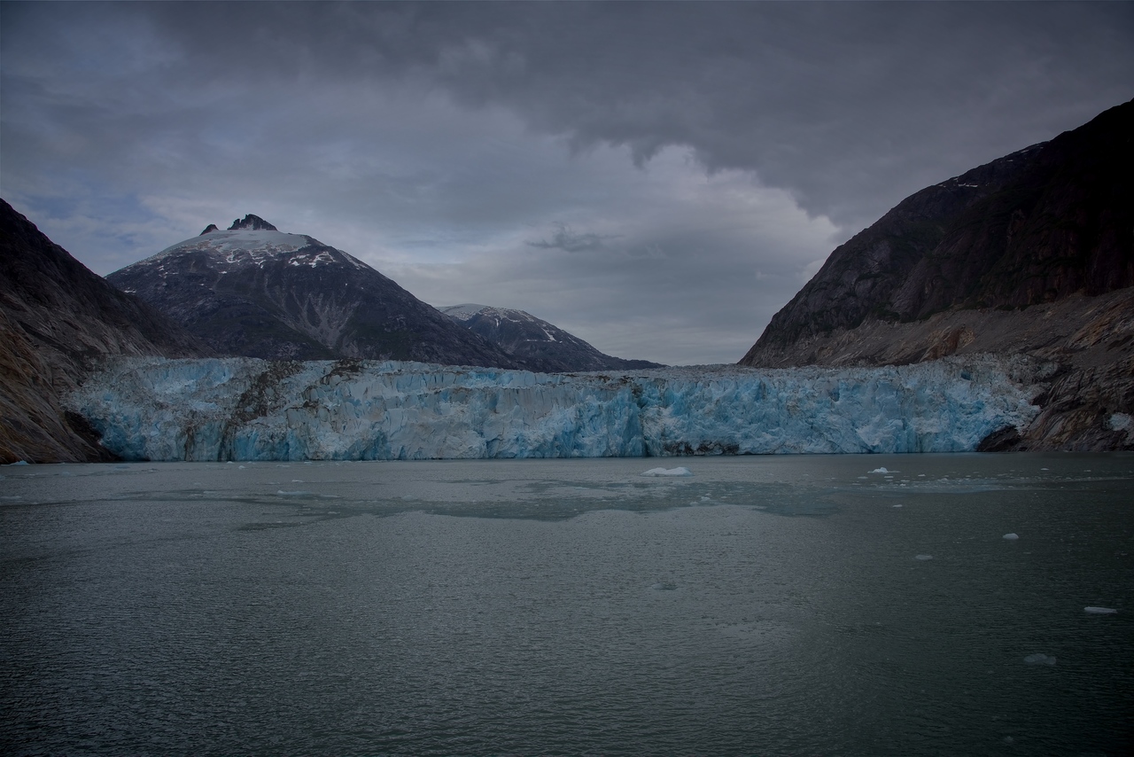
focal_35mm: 24
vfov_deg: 53.2
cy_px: 378
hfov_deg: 73.7
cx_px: 567
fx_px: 756
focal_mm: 24
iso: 100
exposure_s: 1/200
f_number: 9
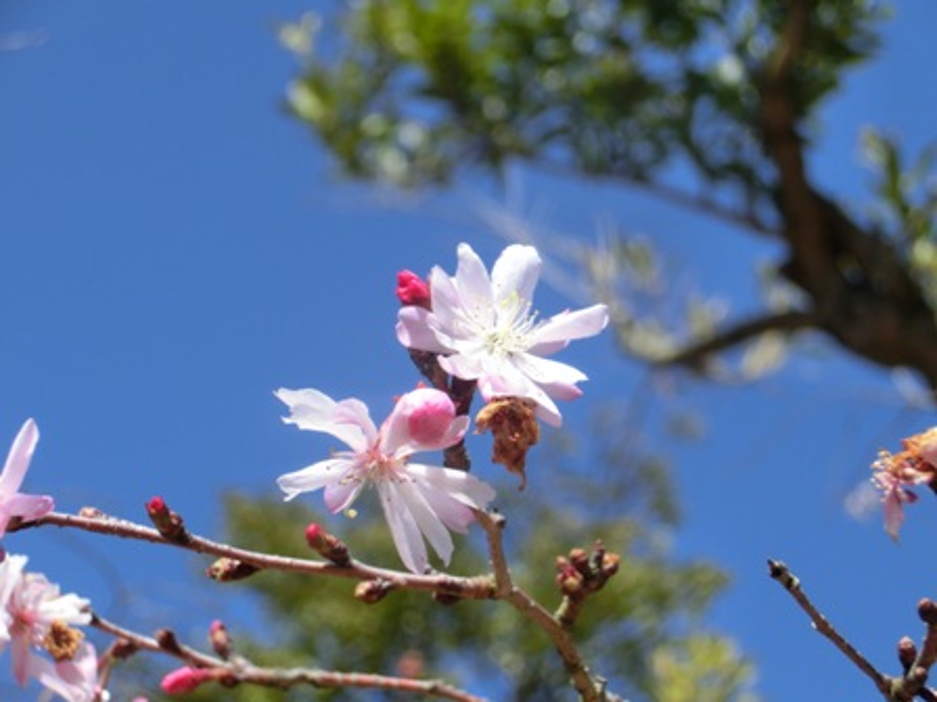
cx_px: 468
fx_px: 2599
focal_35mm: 96
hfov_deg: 20.4
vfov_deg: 15.4
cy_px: 351
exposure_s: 1/500
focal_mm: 17.06
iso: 100
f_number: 5.3
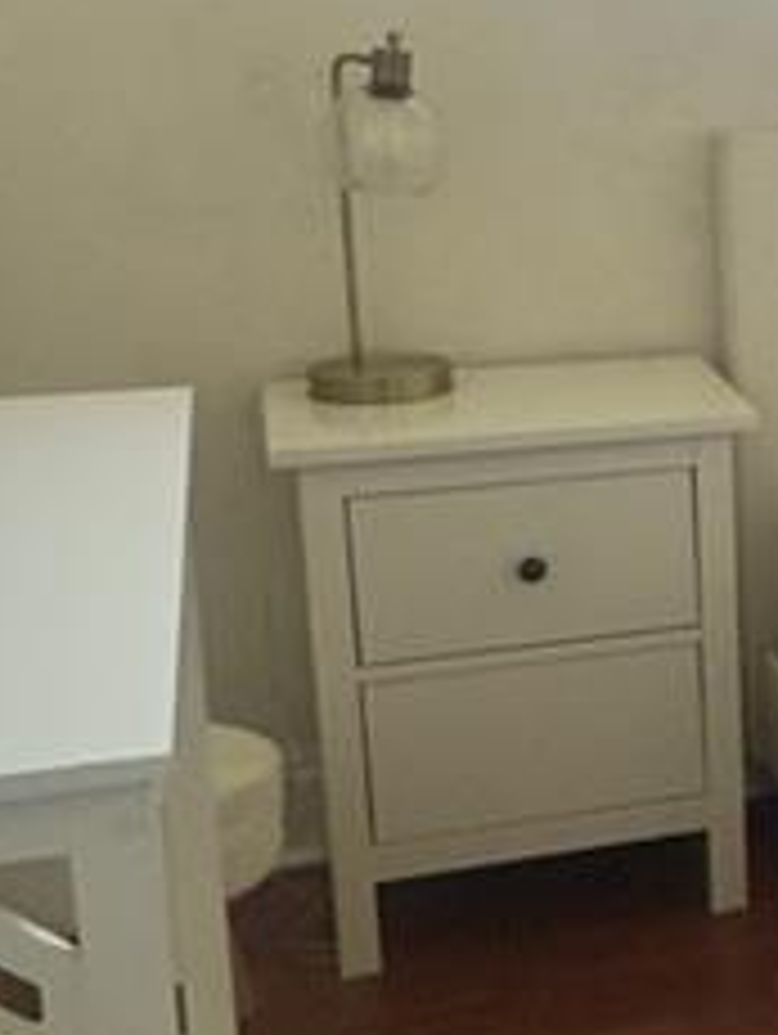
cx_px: 1358
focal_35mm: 73
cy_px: 414
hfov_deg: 17.0
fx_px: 2184
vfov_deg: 26.6
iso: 40
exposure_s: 1/146
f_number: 2.2
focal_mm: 2.22
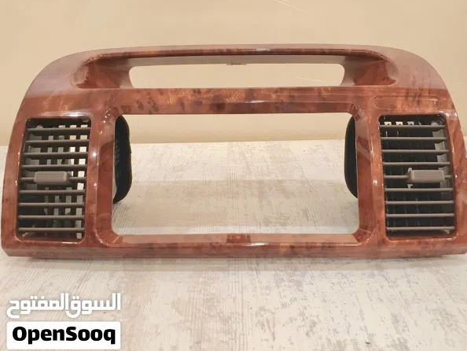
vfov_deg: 49.8
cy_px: 179
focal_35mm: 28
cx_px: 239
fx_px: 378
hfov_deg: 63.4
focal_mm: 4.32
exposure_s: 1/50
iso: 400
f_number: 2.4
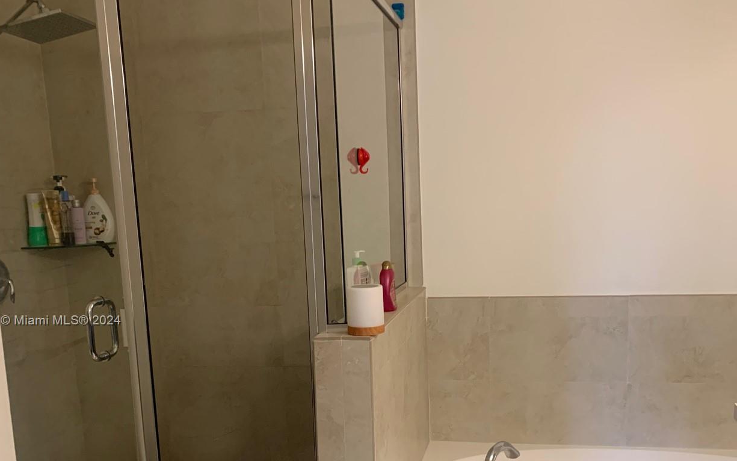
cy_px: 321
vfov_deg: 34.9
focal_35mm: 36
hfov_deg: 53.9
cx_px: 410
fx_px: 723
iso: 250
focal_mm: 4.25
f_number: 1.8
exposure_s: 1/60
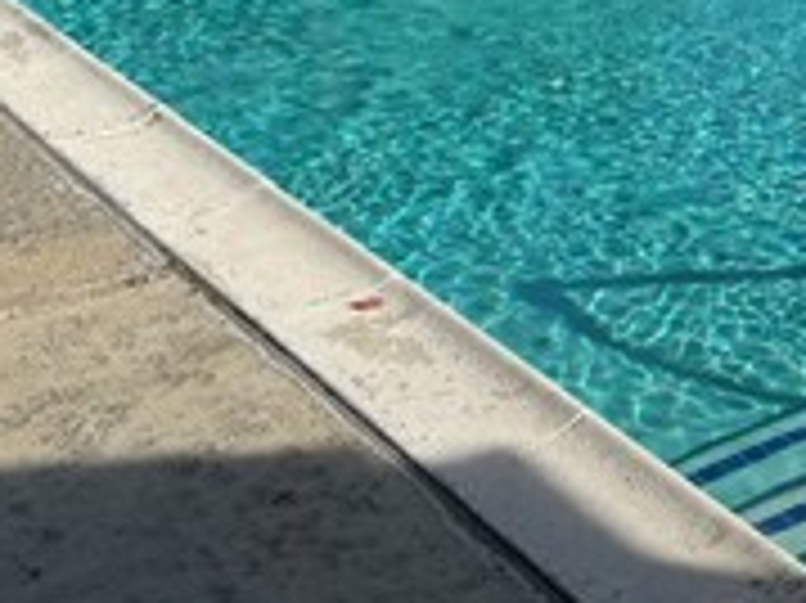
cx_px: 878
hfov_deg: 21.6
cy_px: -238
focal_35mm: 86
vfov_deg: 16.0
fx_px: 2001
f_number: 1.78
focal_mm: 6.76
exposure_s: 1/4608
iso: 80
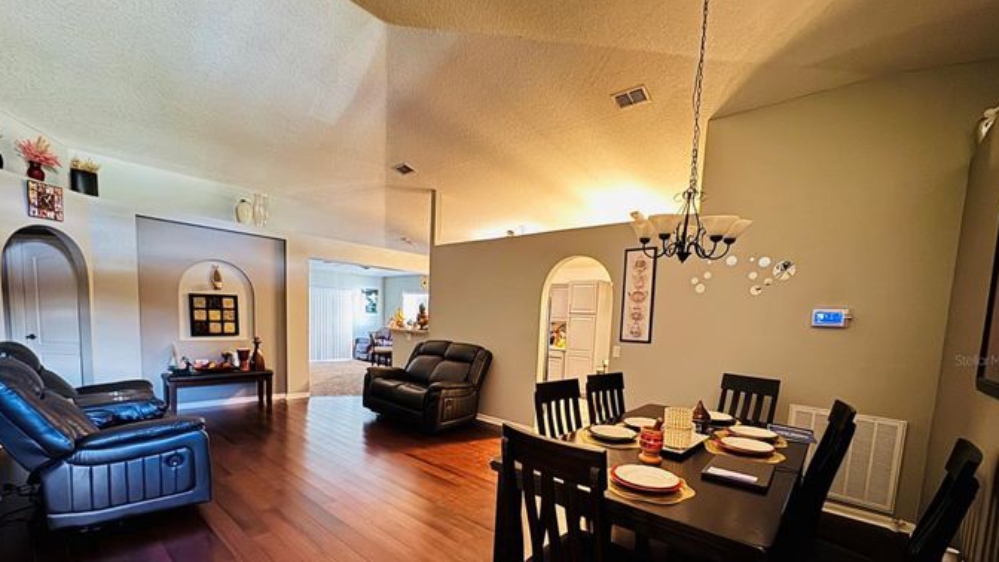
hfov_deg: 99.4
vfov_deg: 65.8
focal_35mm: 16
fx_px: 424
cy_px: 360
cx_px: 493
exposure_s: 1/7
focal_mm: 2.22
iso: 800
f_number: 2.2
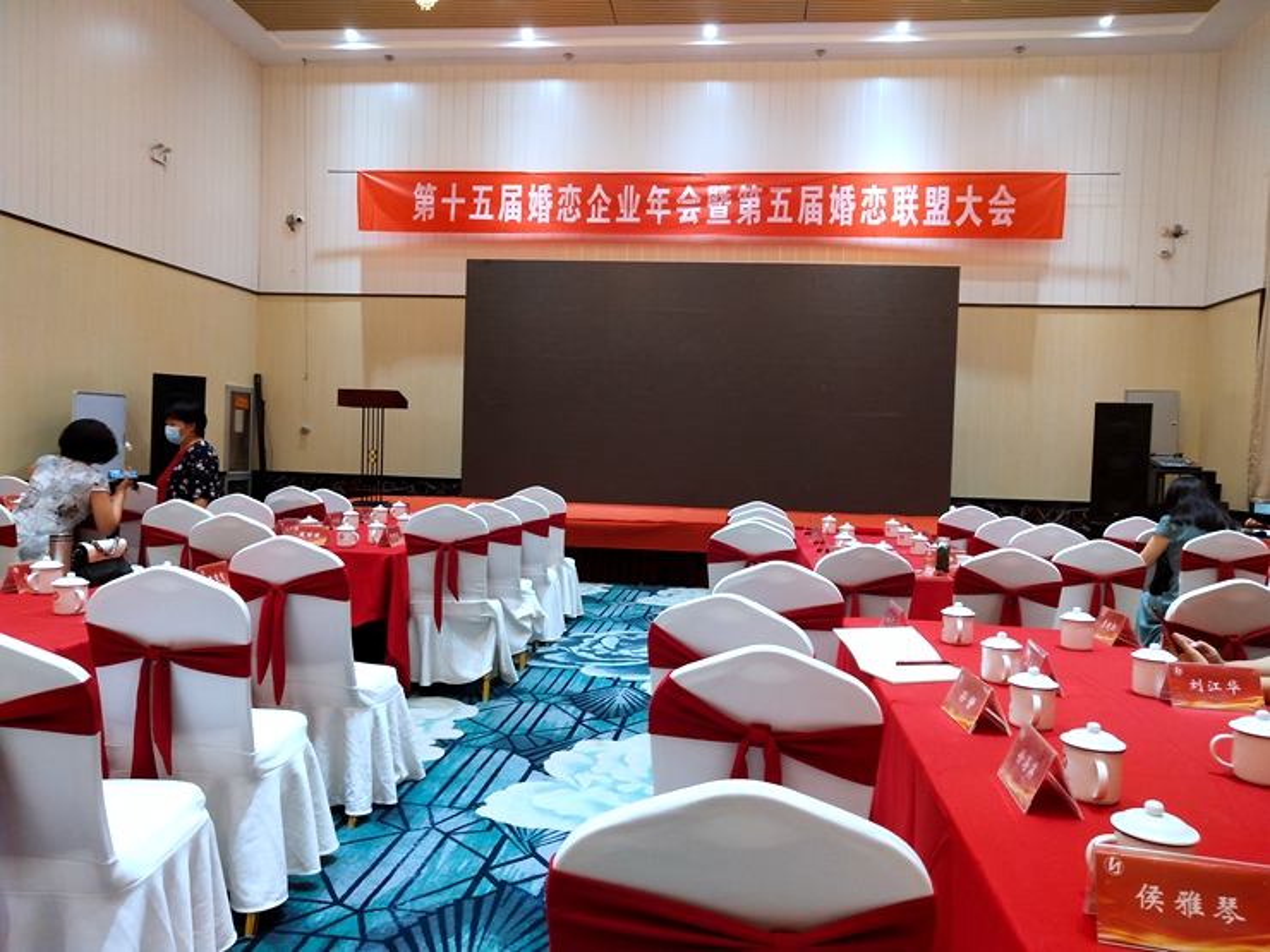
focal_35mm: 30
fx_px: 1101
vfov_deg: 46.8
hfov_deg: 60.0
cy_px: 476
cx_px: 635
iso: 161
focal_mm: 3.95
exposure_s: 1/50
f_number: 1.8
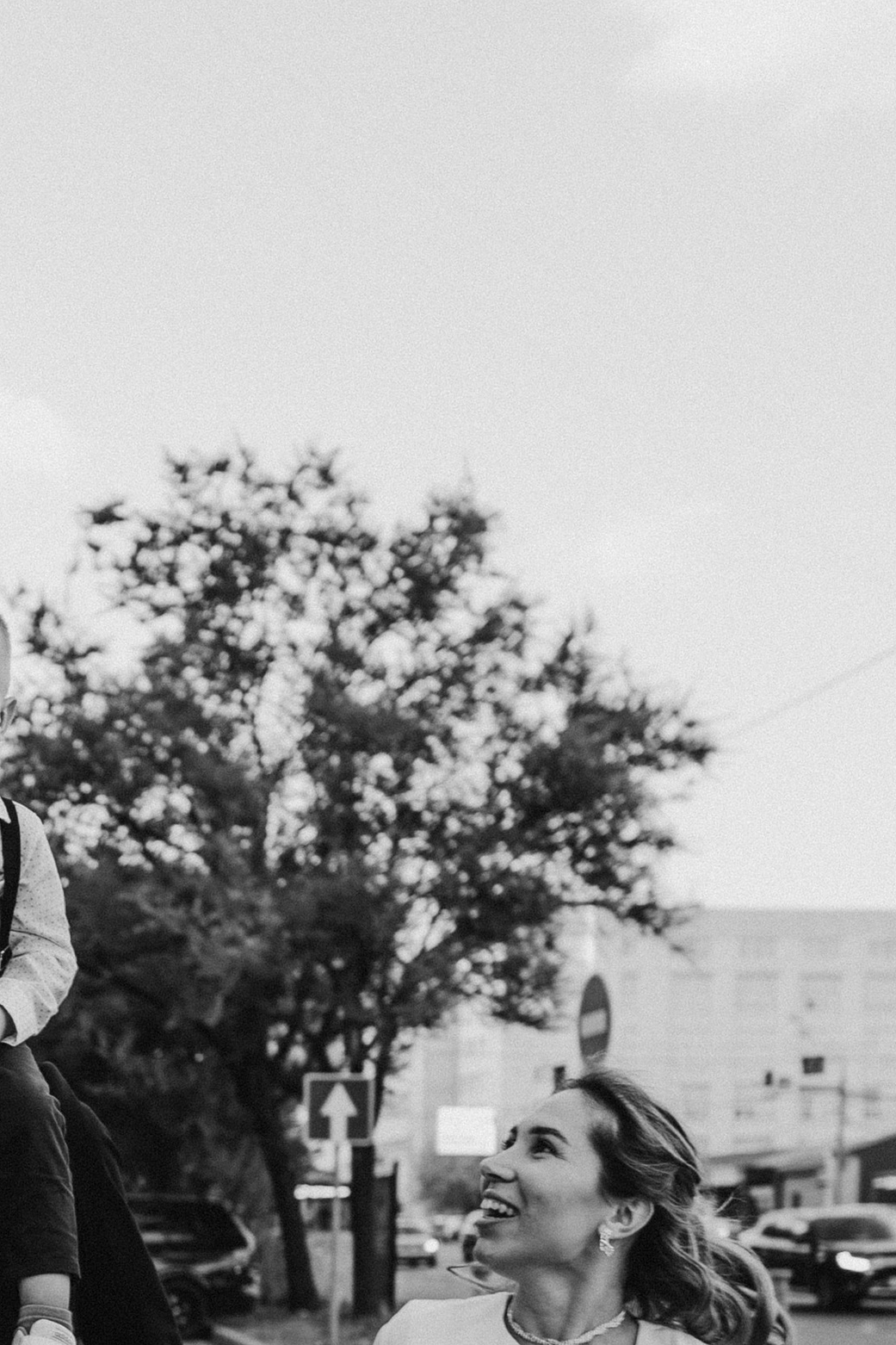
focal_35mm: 59
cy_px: 1342
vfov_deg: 31.4
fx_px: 2203
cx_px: -47
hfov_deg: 22.0
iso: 320
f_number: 2.5
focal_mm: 24
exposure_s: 1/250
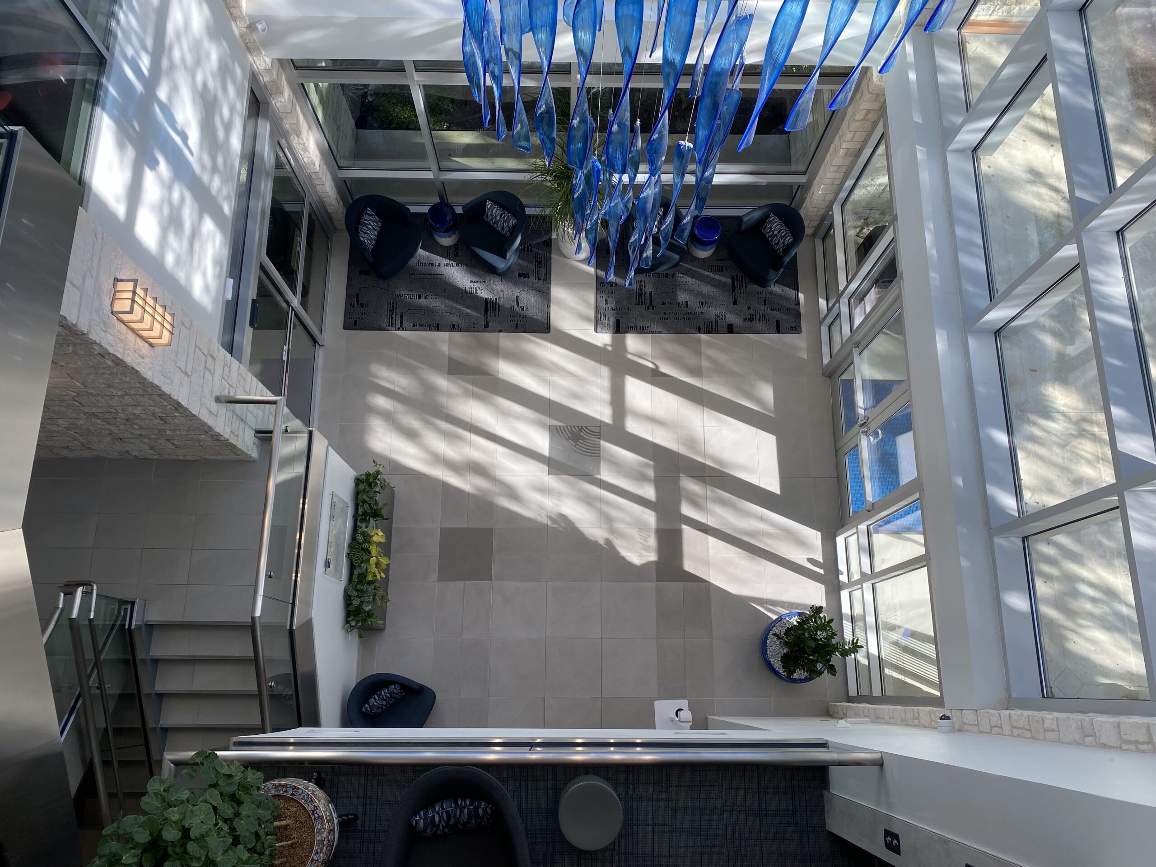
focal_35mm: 26
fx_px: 868
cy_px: 434
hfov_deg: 67.3
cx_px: 578
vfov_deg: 53.1
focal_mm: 4.25
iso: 32
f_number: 1.8
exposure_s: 1/333
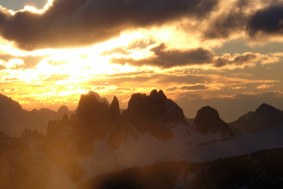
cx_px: 142
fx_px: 1753
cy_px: 94
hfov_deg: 9.2
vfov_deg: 6.2
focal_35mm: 223
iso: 200
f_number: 13
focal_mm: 148.5
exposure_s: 1/250
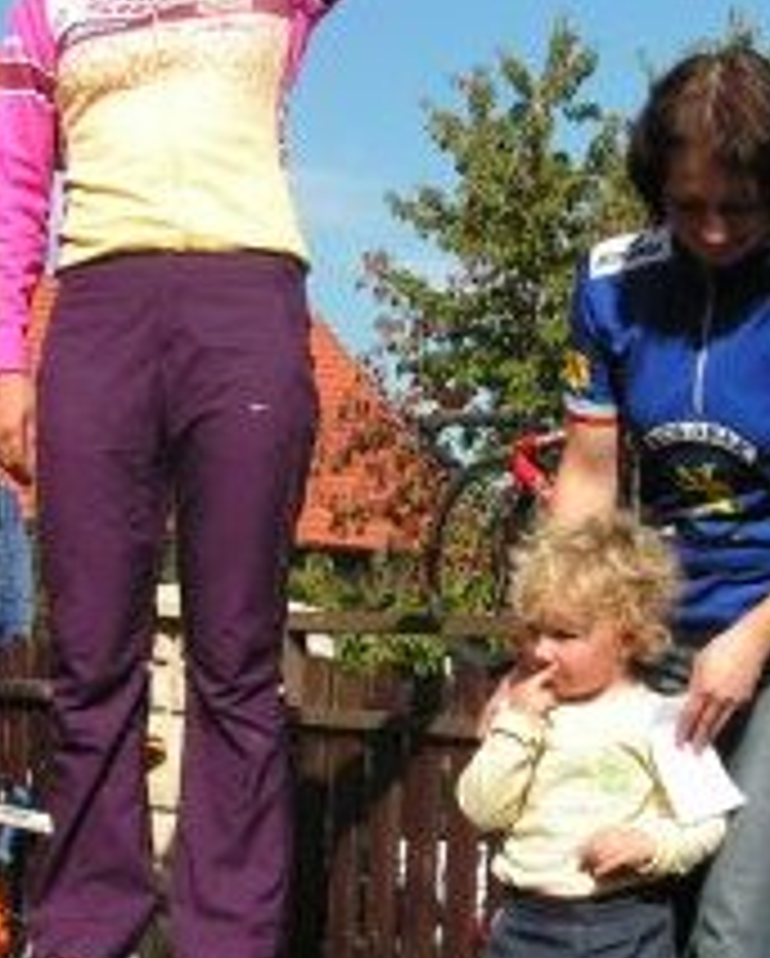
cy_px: 441
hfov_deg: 17.7
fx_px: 2473
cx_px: 254
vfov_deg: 21.9
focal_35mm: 87
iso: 50
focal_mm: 6.3
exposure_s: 1/400
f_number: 5.6
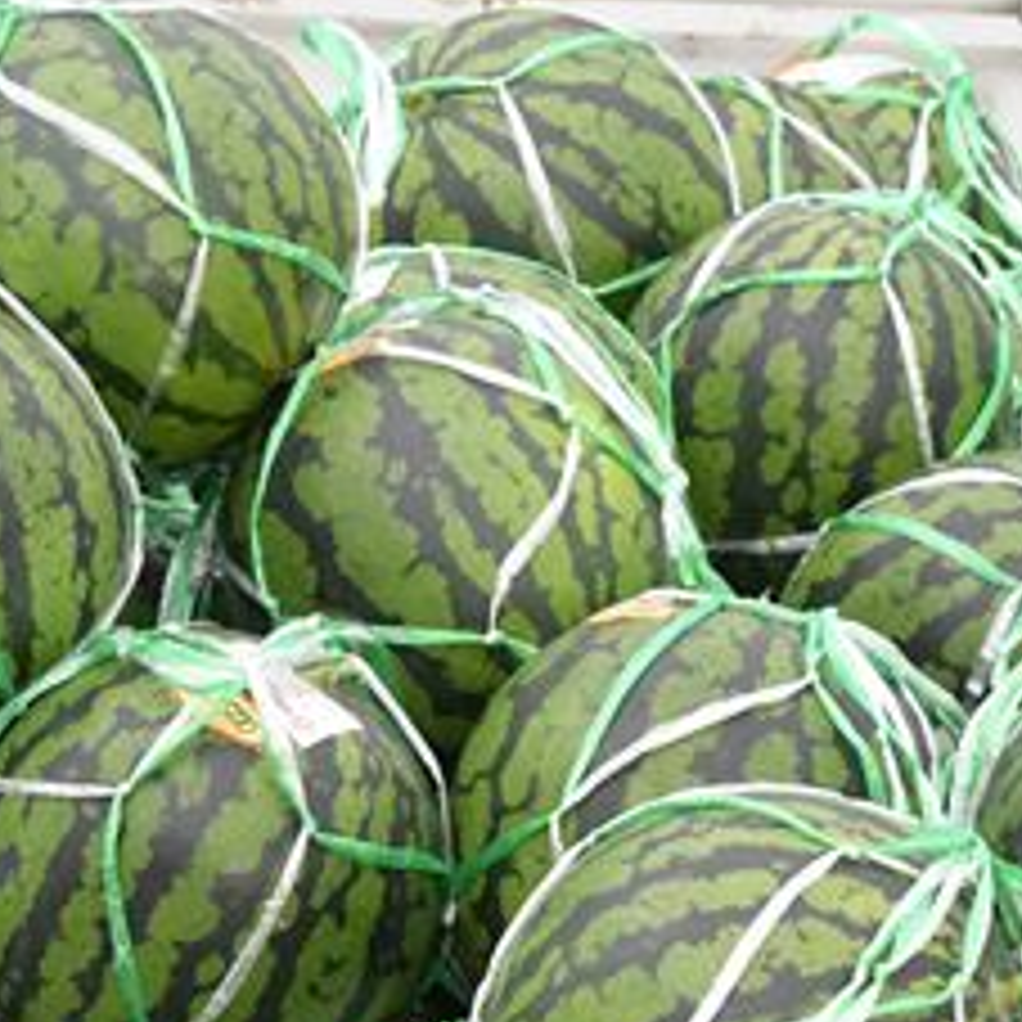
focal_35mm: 174
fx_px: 5812
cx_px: 378
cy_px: 538
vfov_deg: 10.0
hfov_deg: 10.0
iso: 3200
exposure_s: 1/500
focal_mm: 62
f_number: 11
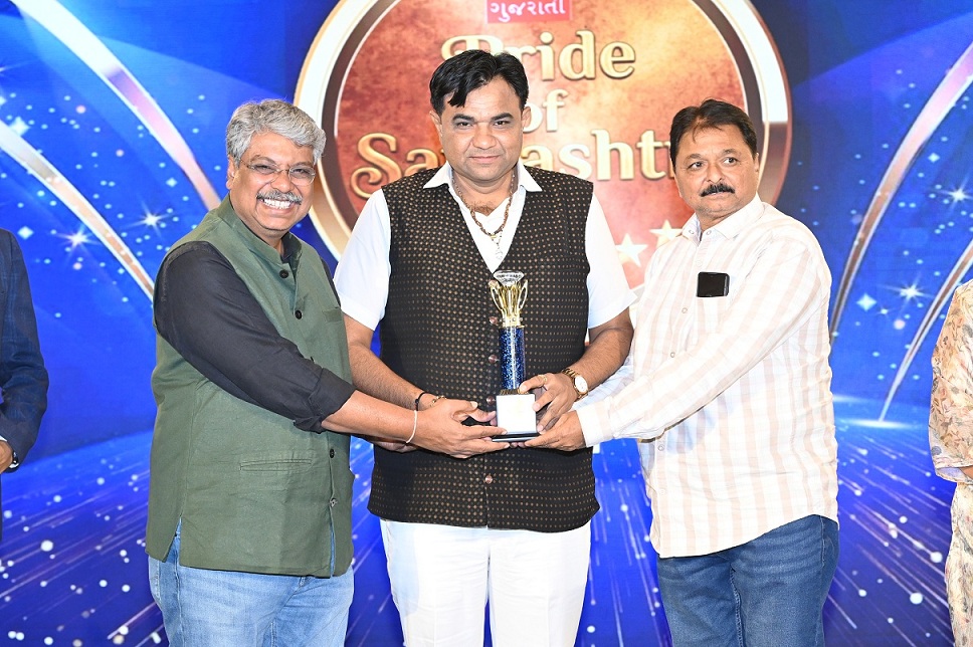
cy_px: 324
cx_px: 486
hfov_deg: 28.5
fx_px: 1918
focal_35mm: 71
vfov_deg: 19.2
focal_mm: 71
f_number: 5.6
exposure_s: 1/160
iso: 3200
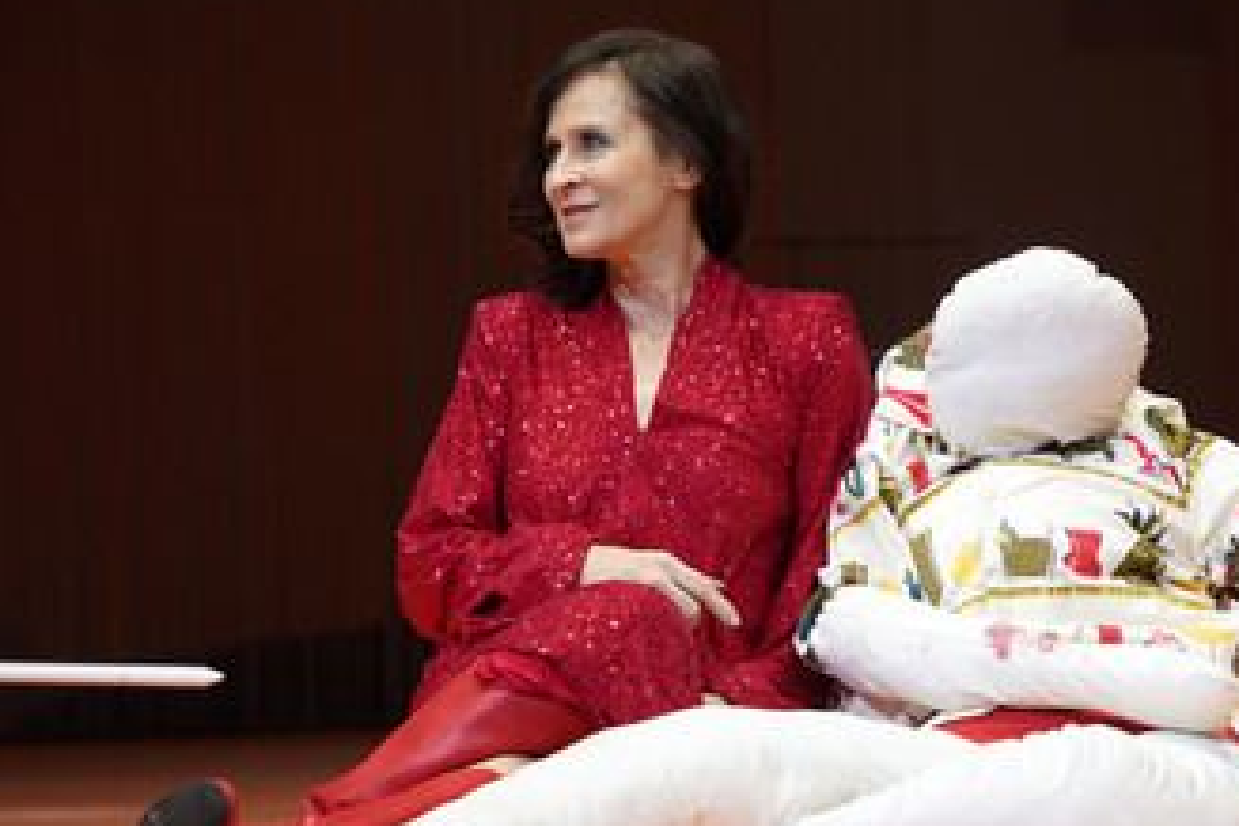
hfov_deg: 13.1
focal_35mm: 157
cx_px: 756
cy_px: 458
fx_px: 5403
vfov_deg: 8.7
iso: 800
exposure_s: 1/160
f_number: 6.3
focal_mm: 114
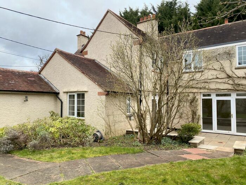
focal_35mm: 26
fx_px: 185
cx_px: 123
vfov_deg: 53.1
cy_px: 92
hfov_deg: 67.3
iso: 32
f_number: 1.8
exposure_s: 1/711
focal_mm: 4.25
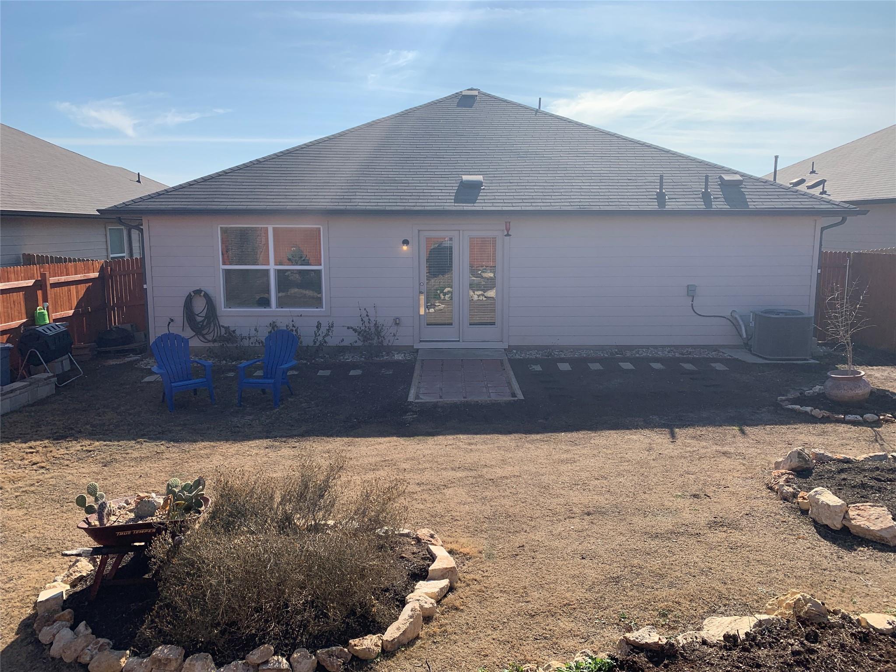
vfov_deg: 53.1
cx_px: 448
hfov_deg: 67.3
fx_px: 673
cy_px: 336
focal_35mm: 26
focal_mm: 4.25
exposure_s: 1/2833
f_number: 1.8
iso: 25
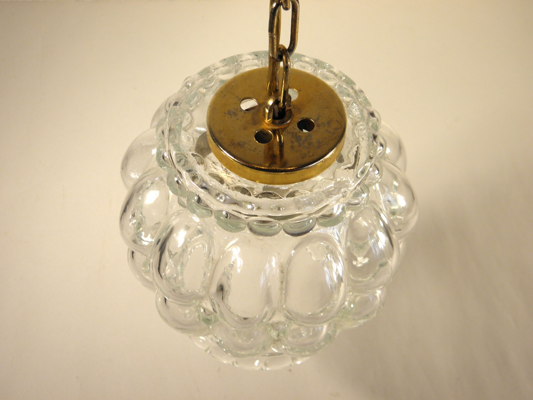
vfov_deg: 30.9
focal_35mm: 47
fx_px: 724
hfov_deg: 40.4
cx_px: 266
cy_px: 200
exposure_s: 1/80
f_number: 3.9
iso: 100
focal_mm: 8.6
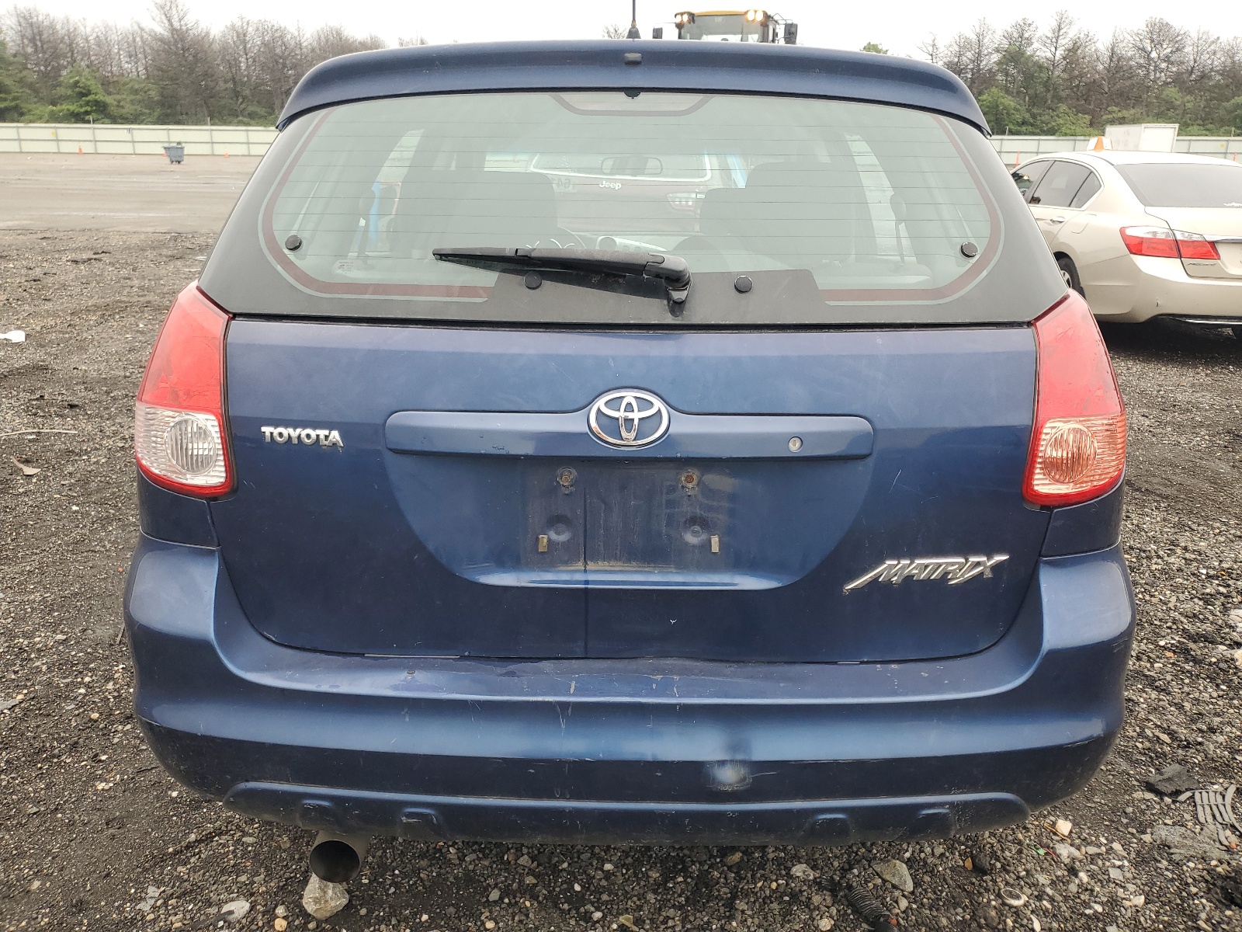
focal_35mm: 26
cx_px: 621
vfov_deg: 53.1
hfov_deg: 67.3
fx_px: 933
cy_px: 466
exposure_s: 1/385
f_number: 1.5
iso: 50
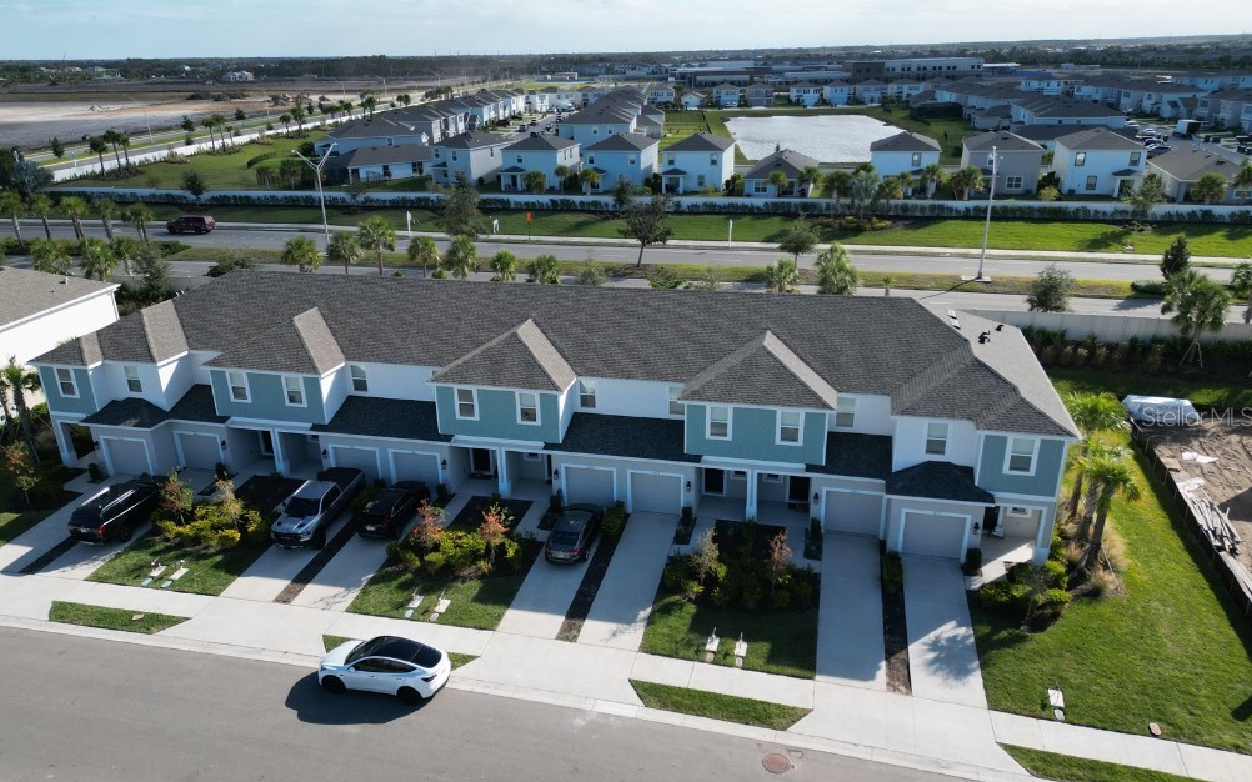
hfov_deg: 70.4
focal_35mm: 26
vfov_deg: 47.6
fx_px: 887
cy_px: 416
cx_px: 620
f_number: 1.7
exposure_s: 1/3200
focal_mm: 6.72
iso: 200
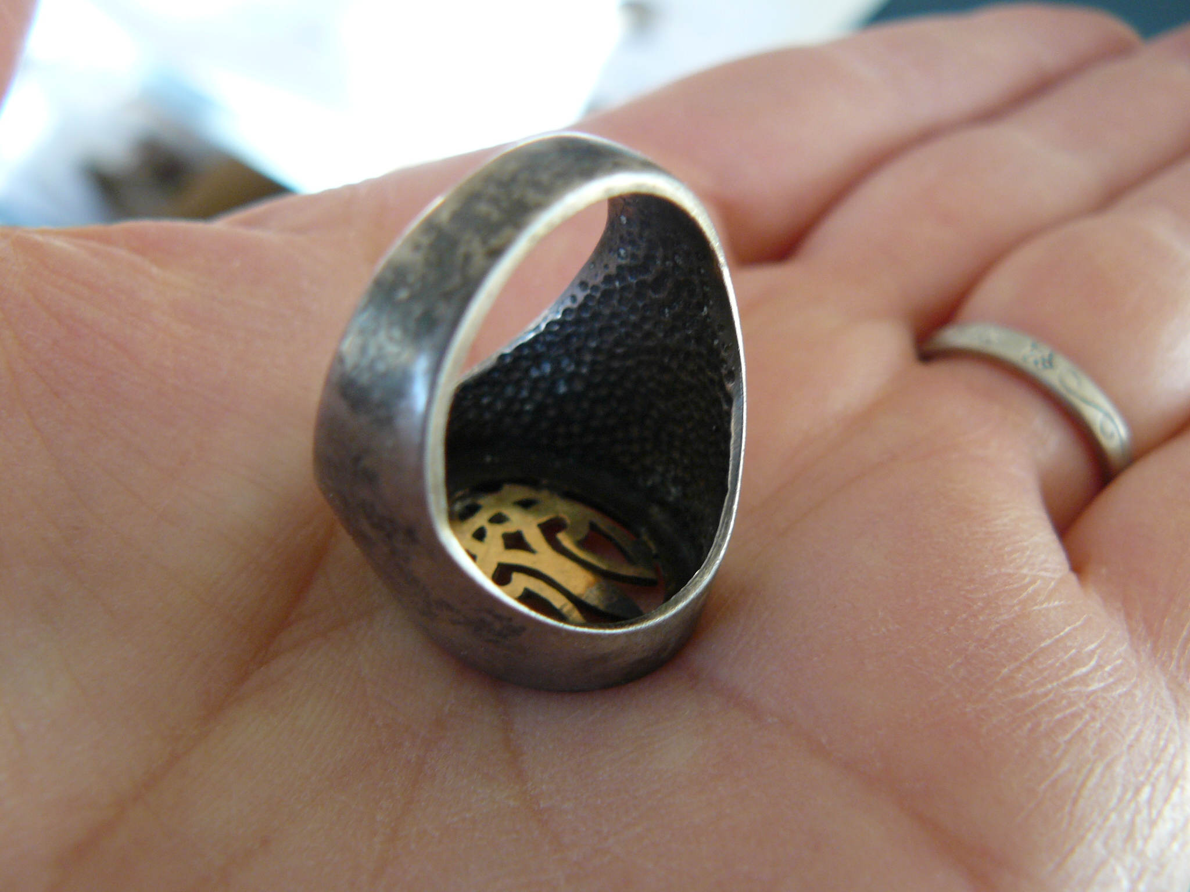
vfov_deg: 39.7
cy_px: 446
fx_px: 1238
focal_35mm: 36
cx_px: 595
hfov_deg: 51.4
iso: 125
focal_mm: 6
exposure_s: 1/30
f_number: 2.8
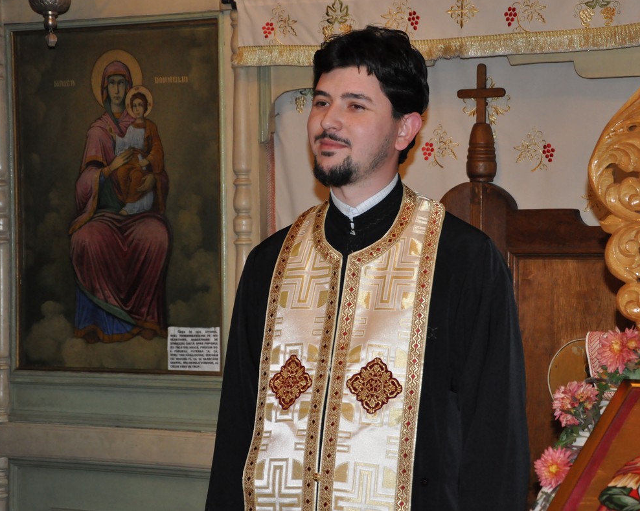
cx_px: 370
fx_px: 1553
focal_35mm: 82
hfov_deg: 23.3
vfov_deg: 18.7
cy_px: 254
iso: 1600
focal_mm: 48
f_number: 4.8
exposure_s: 1/80
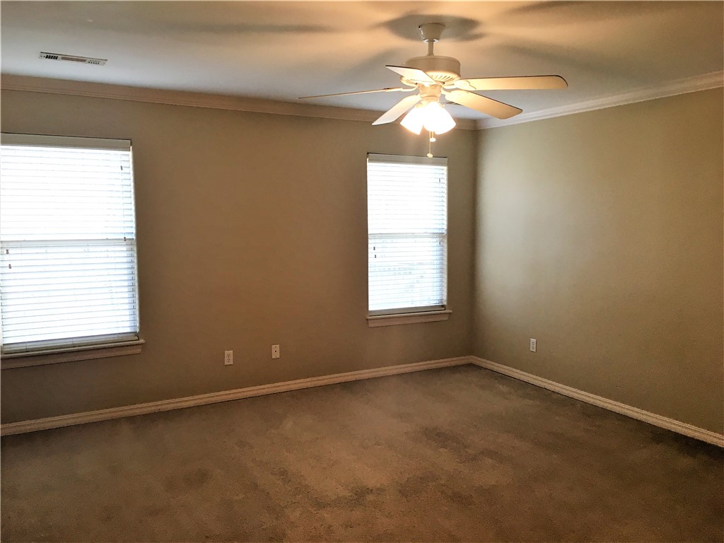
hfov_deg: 61.7
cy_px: 272
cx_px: 362
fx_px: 607
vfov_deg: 48.2
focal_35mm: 29
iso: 32
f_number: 2.2
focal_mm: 4.15
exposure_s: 1/30
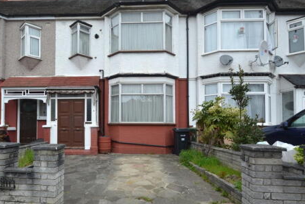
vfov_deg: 57.1
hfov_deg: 77.5
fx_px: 186
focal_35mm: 22
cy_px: 113
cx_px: 118
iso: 100
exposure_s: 1/125
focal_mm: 10
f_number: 5.6
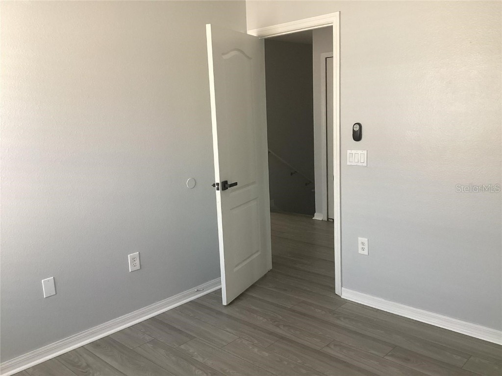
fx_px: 450
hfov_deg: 58.4
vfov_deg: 45.4
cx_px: 251
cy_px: 188
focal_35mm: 31
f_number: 2.4
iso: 160
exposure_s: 1/60
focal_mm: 3.3
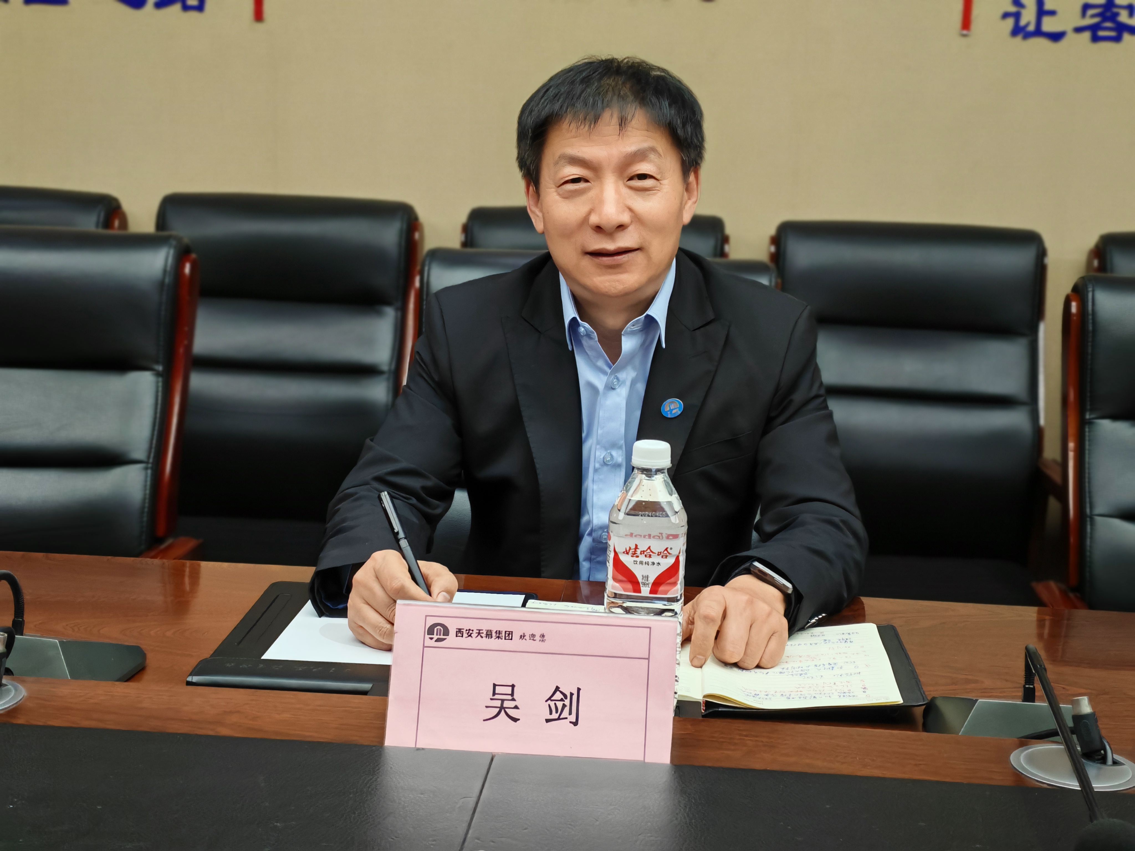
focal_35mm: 54
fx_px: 1771
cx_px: 568
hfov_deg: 35.5
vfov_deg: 27.0
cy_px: 426
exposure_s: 1/100
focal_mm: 5.52
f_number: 2.4
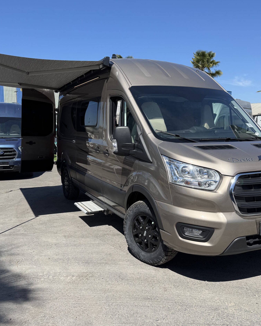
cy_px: 164
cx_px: 127
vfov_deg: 55.7
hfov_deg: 45.8
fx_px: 309
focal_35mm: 32
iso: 80
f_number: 1.78
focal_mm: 6.76
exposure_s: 1/3802
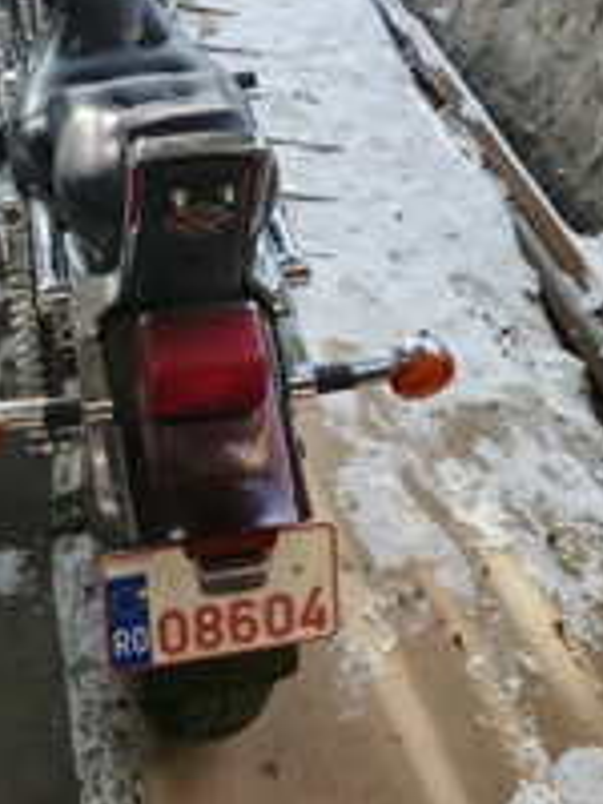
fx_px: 1068
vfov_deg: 38.8
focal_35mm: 46
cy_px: 105
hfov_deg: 30.9
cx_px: 137
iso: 25
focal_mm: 5.4
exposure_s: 1/1429
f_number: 1.8
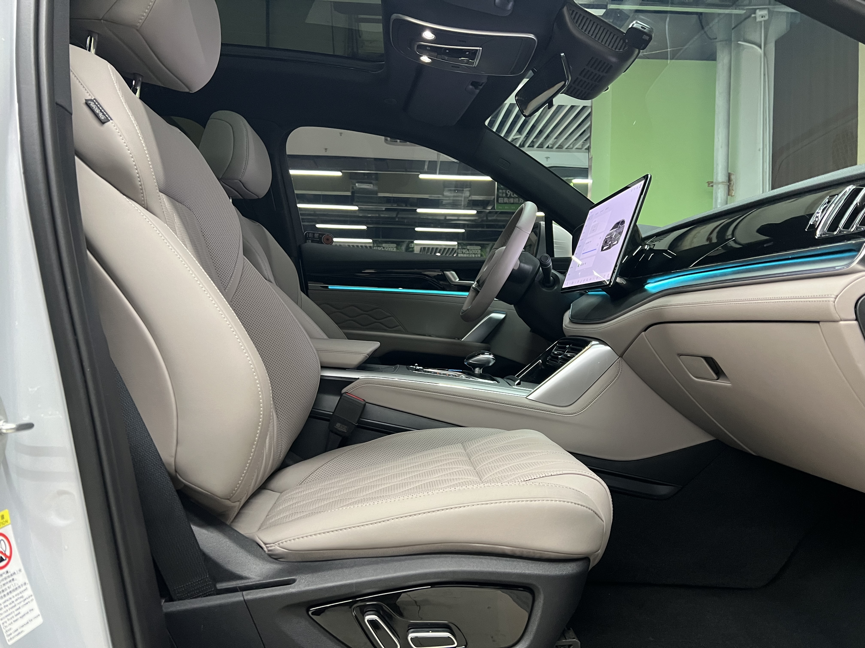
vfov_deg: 53.1
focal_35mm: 26
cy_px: 324
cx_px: 432
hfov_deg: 67.3
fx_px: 650
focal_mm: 5.7
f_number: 1.5
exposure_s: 1/50
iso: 320
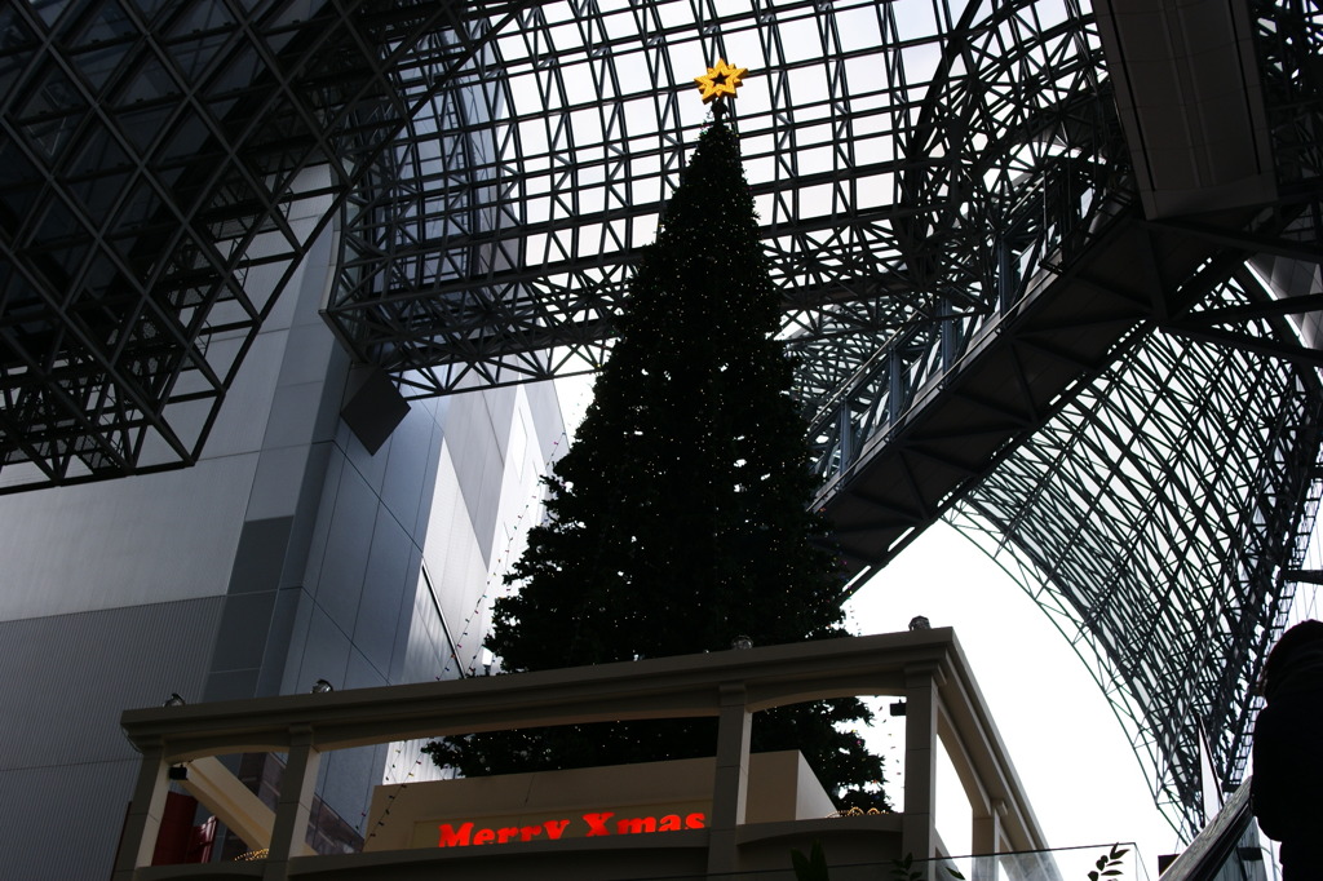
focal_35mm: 52
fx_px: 1929
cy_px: 440
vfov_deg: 25.7
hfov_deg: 37.9
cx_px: 662
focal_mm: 35
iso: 100
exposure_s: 1/125
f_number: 4
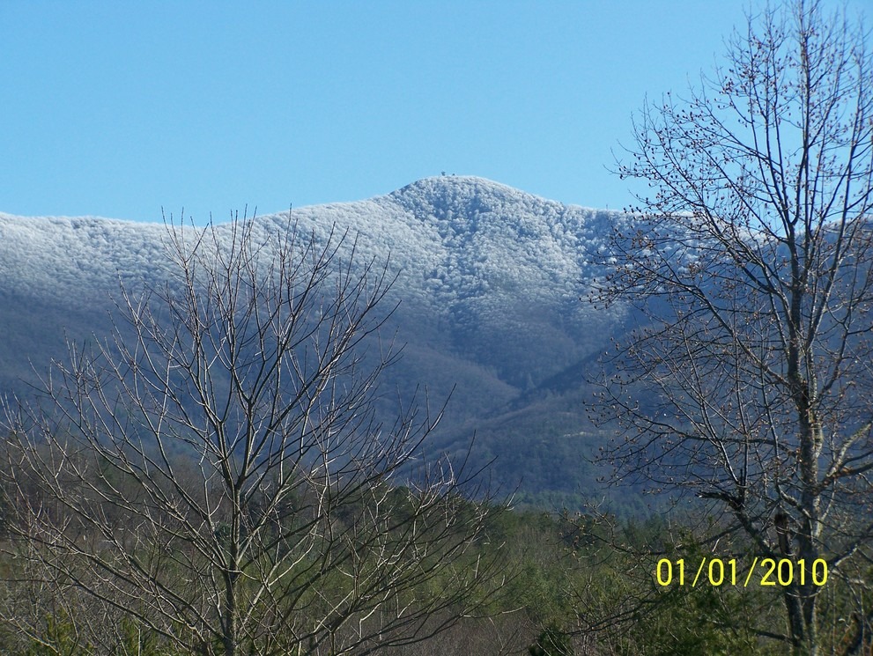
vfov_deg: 11.6
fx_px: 3231
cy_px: 328
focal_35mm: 128
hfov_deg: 15.4
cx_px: 436
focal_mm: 21.2
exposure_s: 1/800
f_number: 4.5
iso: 80
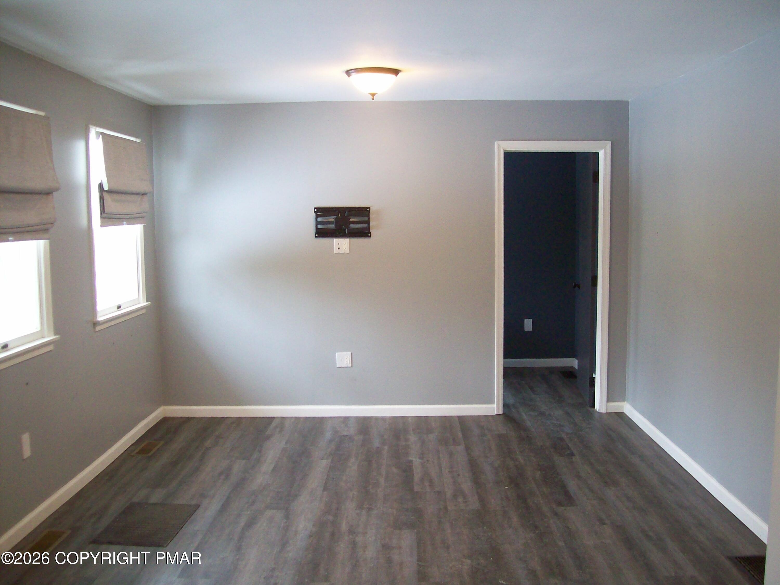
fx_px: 811
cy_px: 292
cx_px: 390
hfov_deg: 51.4
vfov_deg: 39.7
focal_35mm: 36
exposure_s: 1/8.23
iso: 160
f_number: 2.7
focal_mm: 6
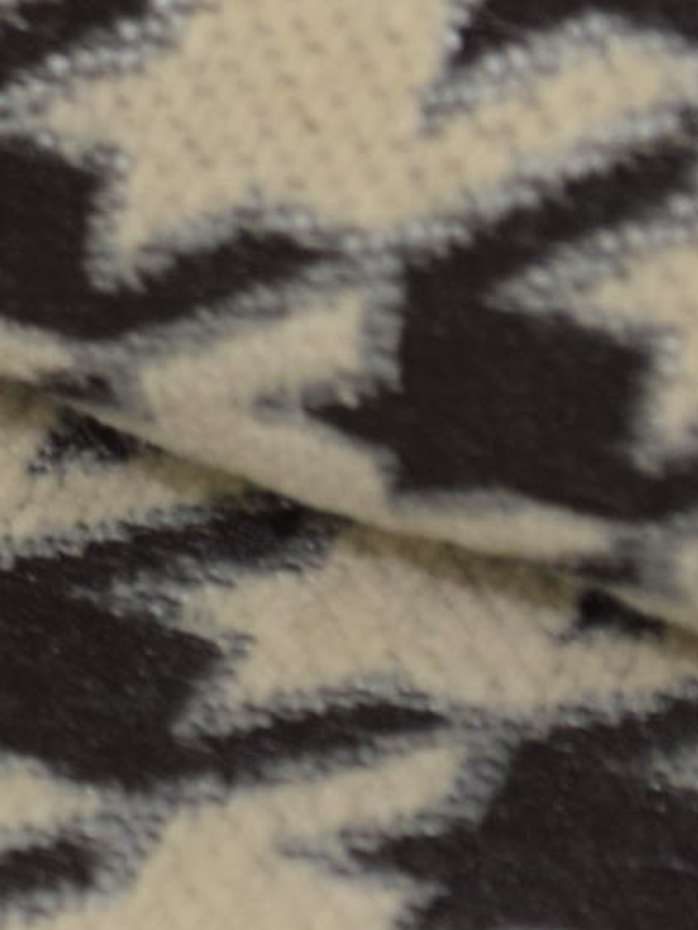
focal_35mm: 457
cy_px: 268
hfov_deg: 3.2
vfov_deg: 4.3
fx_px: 12280
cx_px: -1752
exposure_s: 1/200
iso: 560
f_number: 8
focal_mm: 55
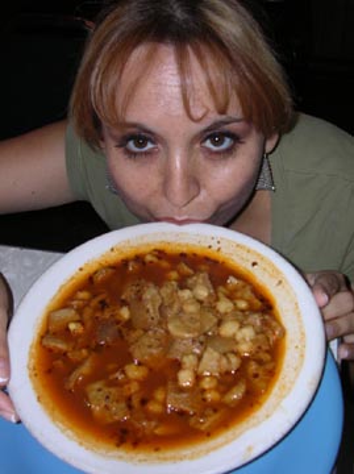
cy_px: 237
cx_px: 177
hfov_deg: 35.9
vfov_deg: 46.9
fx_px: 547
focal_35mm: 40
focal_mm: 6.6
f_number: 3
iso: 50
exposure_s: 1/60.1
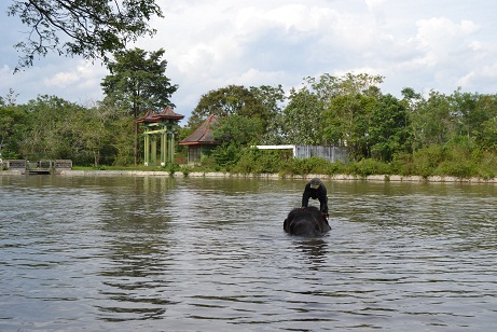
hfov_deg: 38.9
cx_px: 248
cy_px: 166
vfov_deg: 26.5
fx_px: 704
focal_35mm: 51
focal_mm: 34
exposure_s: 1/200
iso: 100
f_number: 7.1
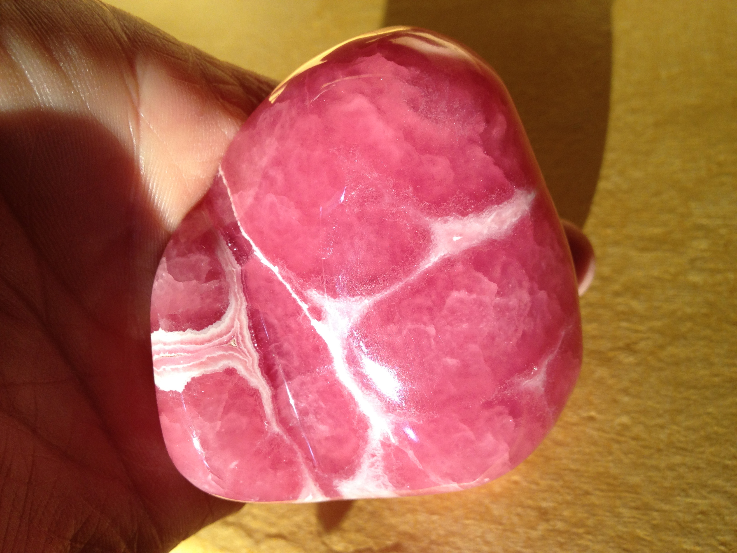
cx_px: 368
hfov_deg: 52.6
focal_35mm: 35
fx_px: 745
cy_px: 276
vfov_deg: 40.7
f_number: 2.4
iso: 80
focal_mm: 4.28
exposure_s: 1/60
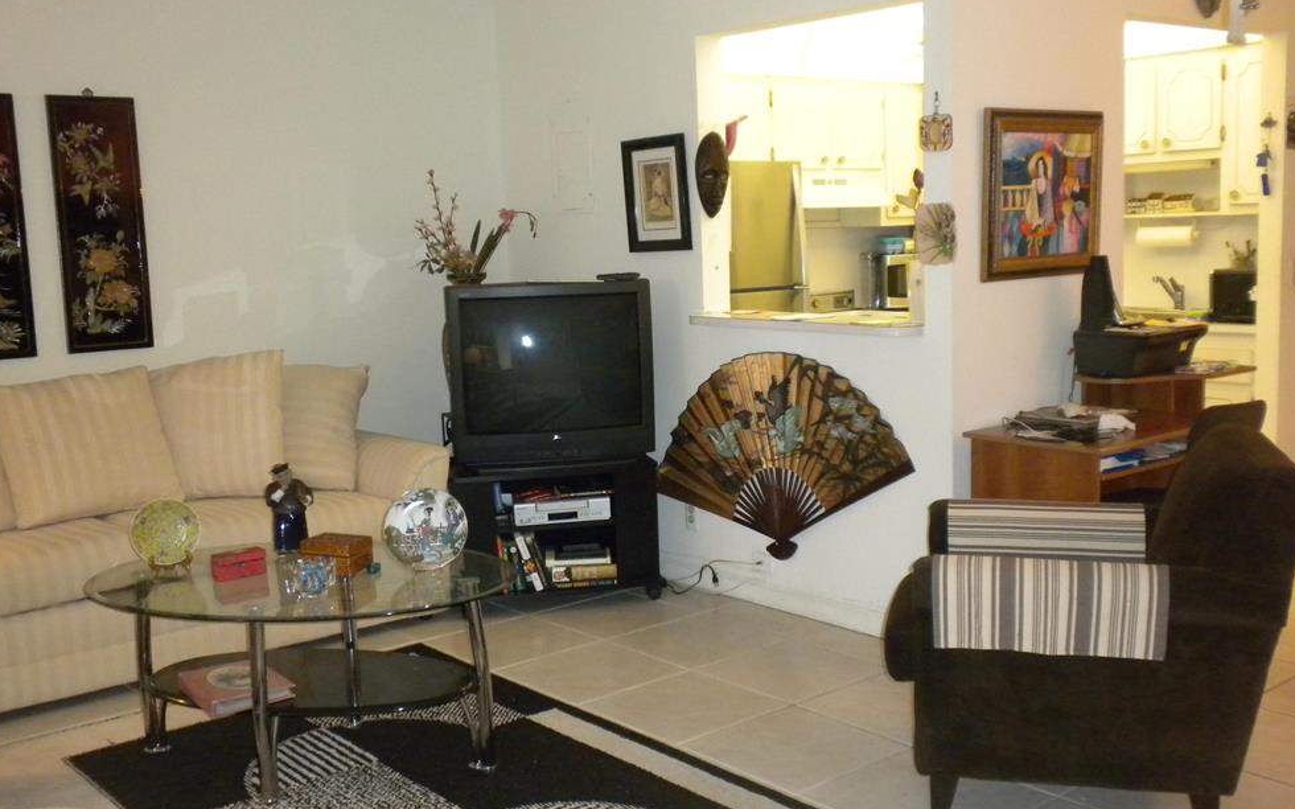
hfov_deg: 48.2
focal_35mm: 41
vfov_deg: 31.2
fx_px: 1447
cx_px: 667
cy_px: 410
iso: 400
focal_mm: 6.6
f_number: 3.5
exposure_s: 1/30
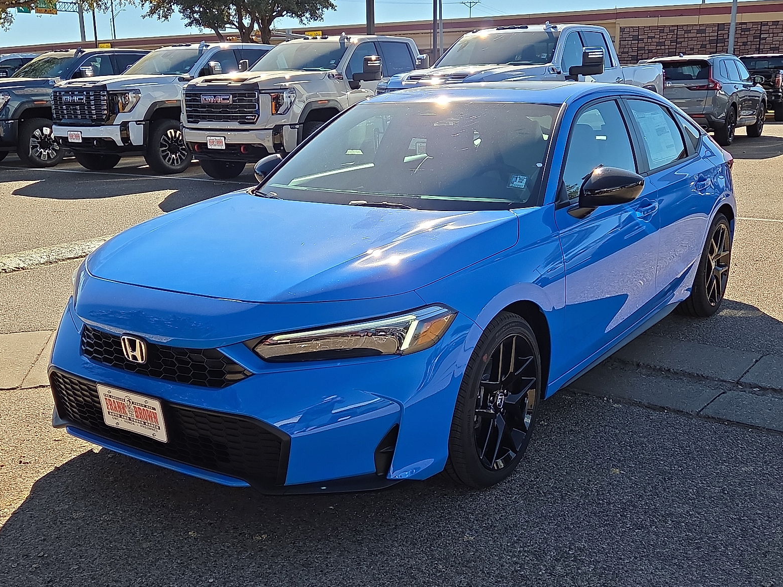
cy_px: 294
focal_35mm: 38
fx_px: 859
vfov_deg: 37.7
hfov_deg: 49.0
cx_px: 381
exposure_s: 1/1250
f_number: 1.8
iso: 25
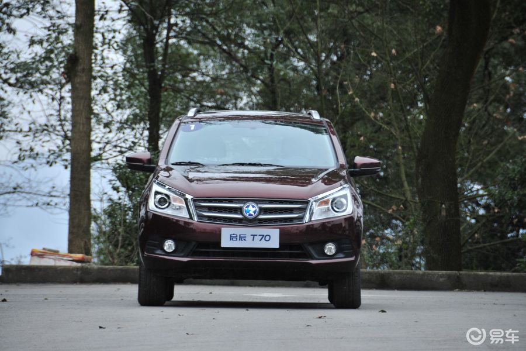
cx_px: 263
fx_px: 3726
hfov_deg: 8.1
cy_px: 176
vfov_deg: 5.4
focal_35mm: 255
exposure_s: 1/125
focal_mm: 170
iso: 320
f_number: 5.6
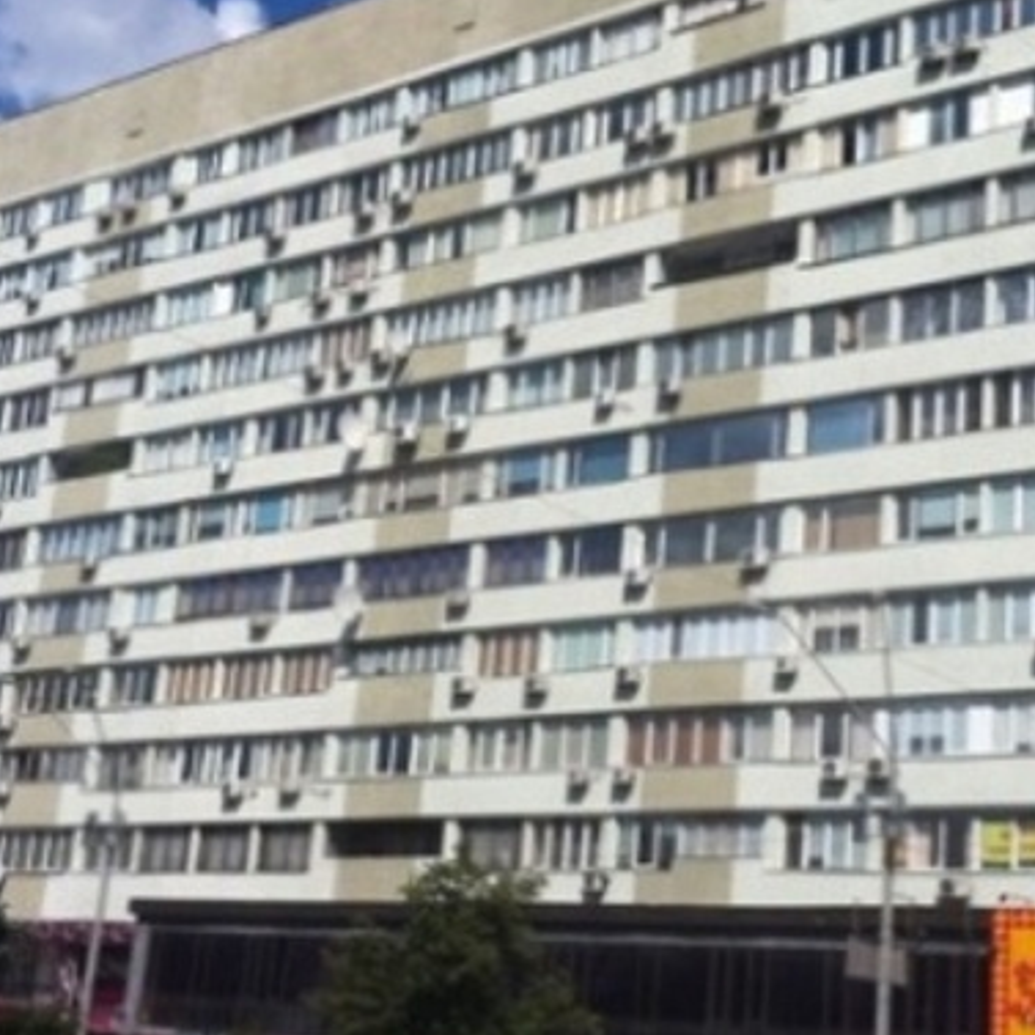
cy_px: 489
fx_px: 2233
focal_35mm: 66
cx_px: 515
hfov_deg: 26.1
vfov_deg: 26.1
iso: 80
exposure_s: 1/3352
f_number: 2.8
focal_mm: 3.85
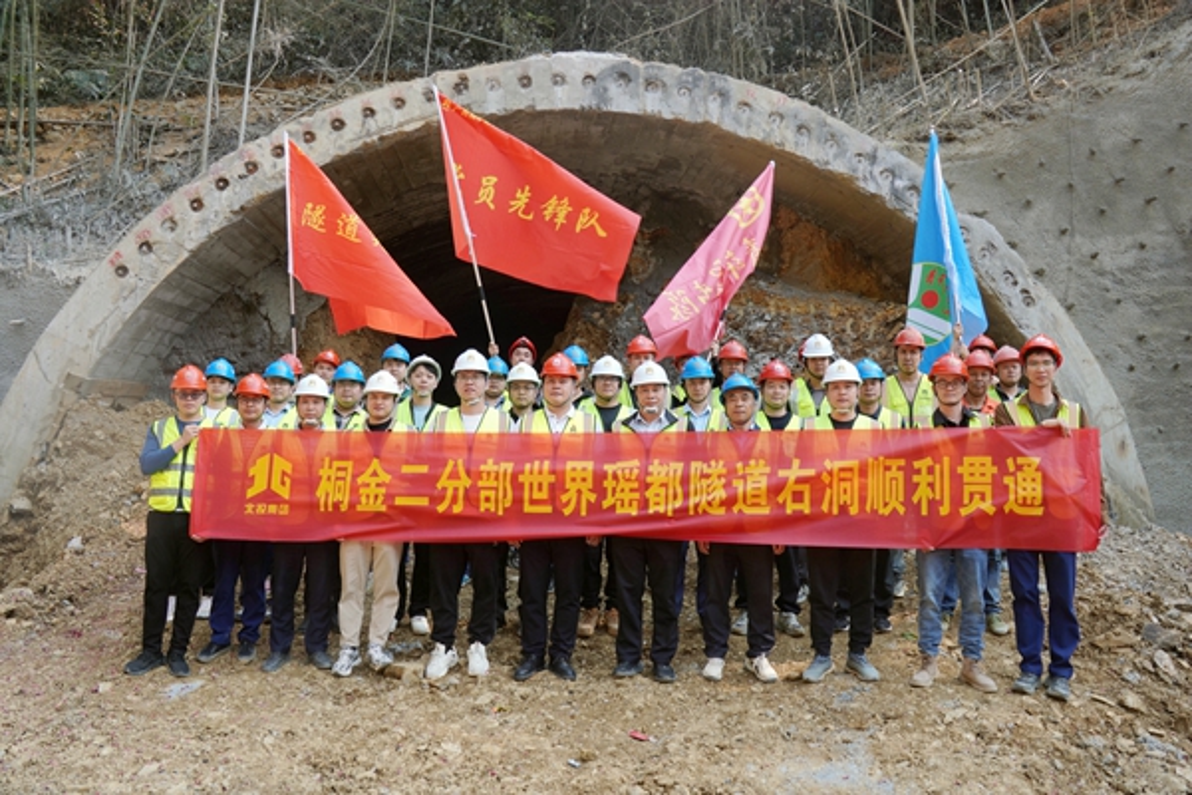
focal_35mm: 34
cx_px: 596
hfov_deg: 55.1
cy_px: 398
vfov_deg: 38.4
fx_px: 1142
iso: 125
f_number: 5.6
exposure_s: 1/125
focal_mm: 23
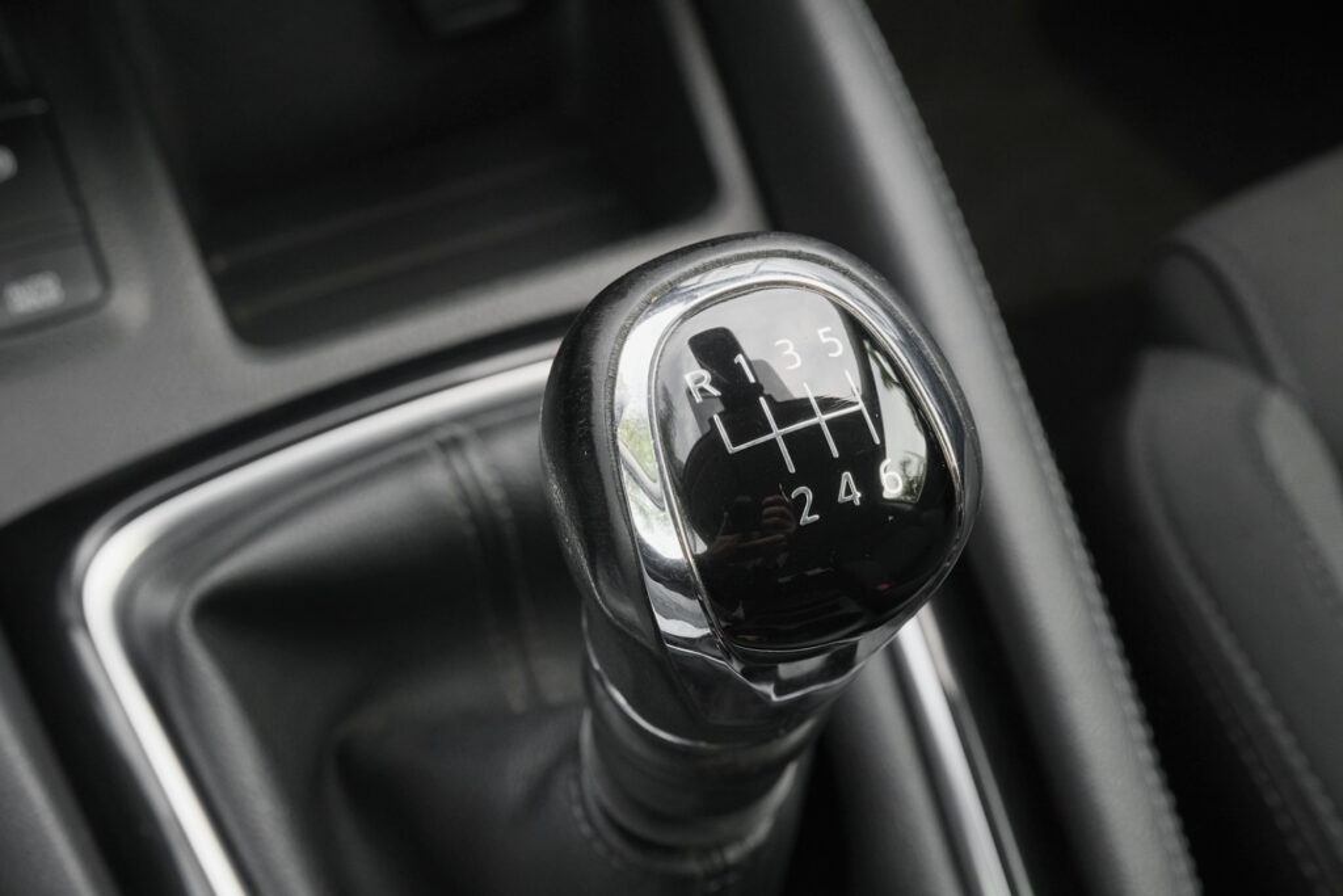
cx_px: 672
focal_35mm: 50
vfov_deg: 27.0
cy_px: 448
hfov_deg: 39.6
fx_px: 1865
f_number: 9
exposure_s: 1/180
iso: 2000
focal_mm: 33.3
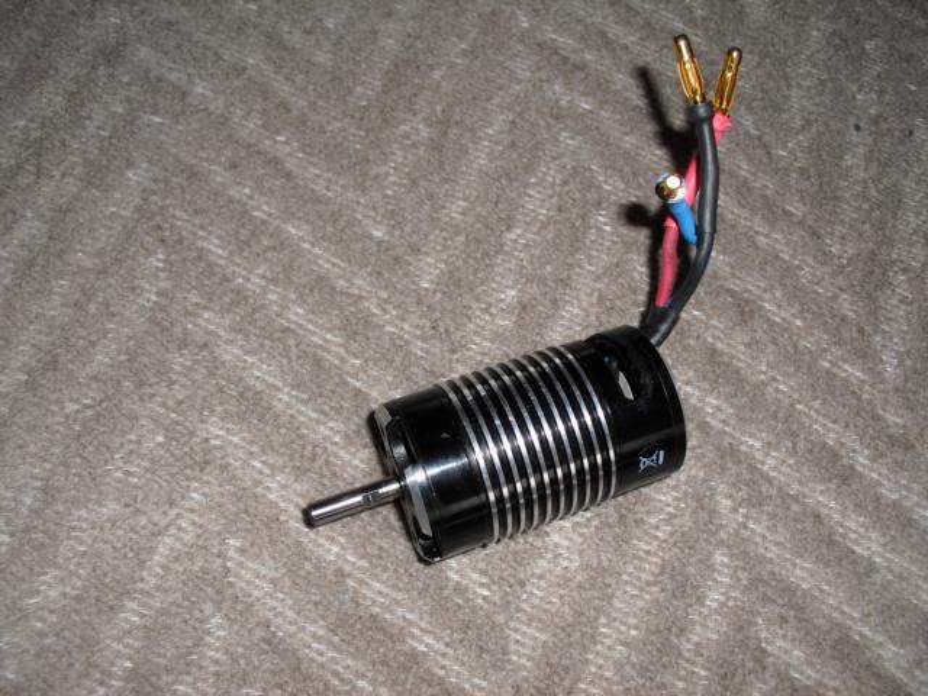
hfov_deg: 51.4
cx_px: 464
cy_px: 348
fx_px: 965
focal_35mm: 36
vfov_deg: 39.7
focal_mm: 6.3
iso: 100
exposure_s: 1/60
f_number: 3.1
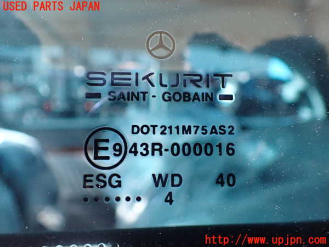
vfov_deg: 46.8
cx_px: 164
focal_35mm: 30
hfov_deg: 60.0
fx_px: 285
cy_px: 124
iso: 800
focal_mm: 5.4
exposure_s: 1/80
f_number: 2.3
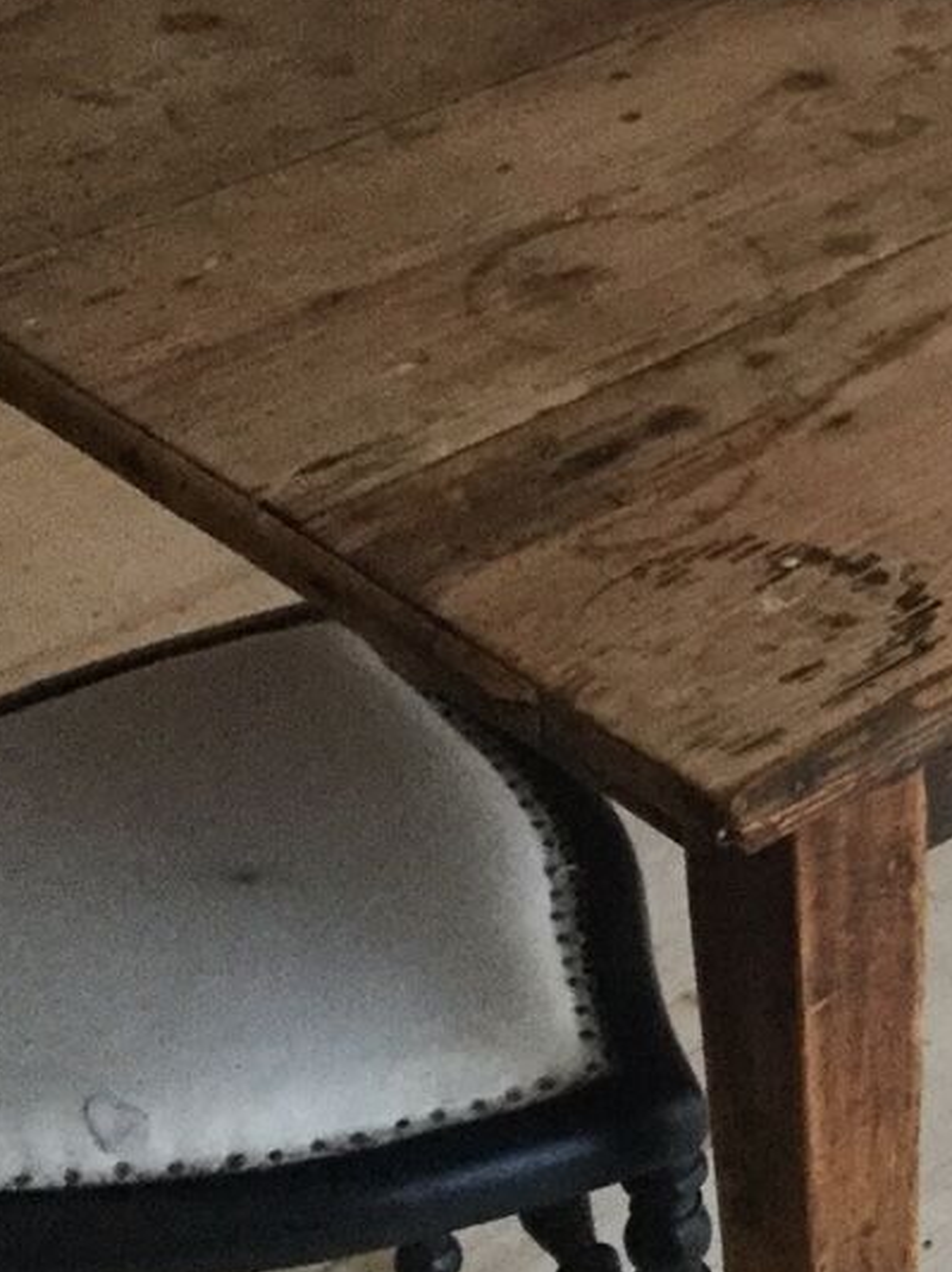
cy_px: 327
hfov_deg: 14.7
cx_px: 1329
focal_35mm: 95
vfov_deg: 20.5
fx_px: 3488
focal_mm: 3.3
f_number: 2.4
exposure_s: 1/25
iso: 200
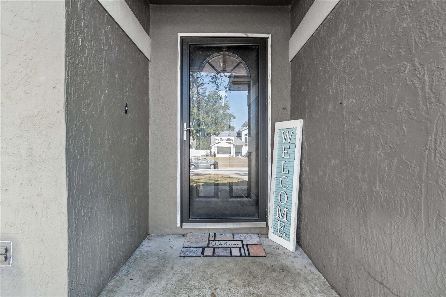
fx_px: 198
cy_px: 148
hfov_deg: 96.7
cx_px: 223
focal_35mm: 16
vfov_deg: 73.7
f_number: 8
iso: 200
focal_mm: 16
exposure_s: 1/20
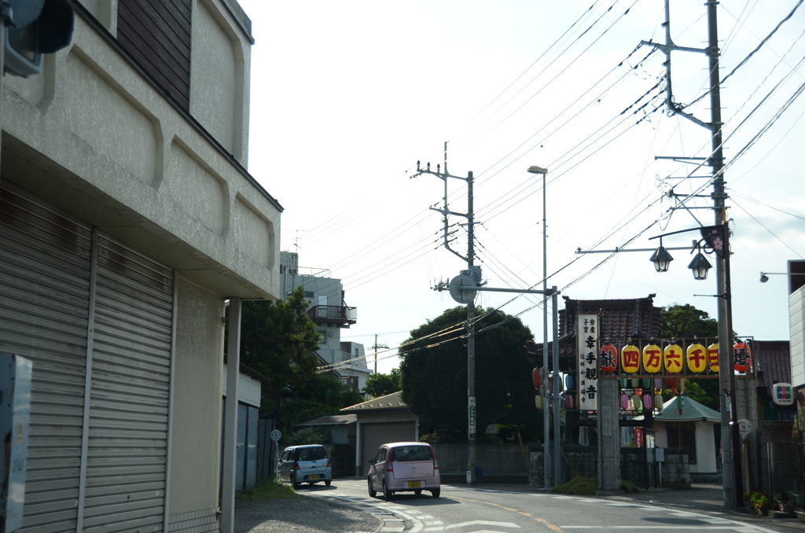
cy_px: 266
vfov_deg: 26.4
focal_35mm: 51
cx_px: 402
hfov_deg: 39.0
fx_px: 1138
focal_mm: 34
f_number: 4.2
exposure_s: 1/1000
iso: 140
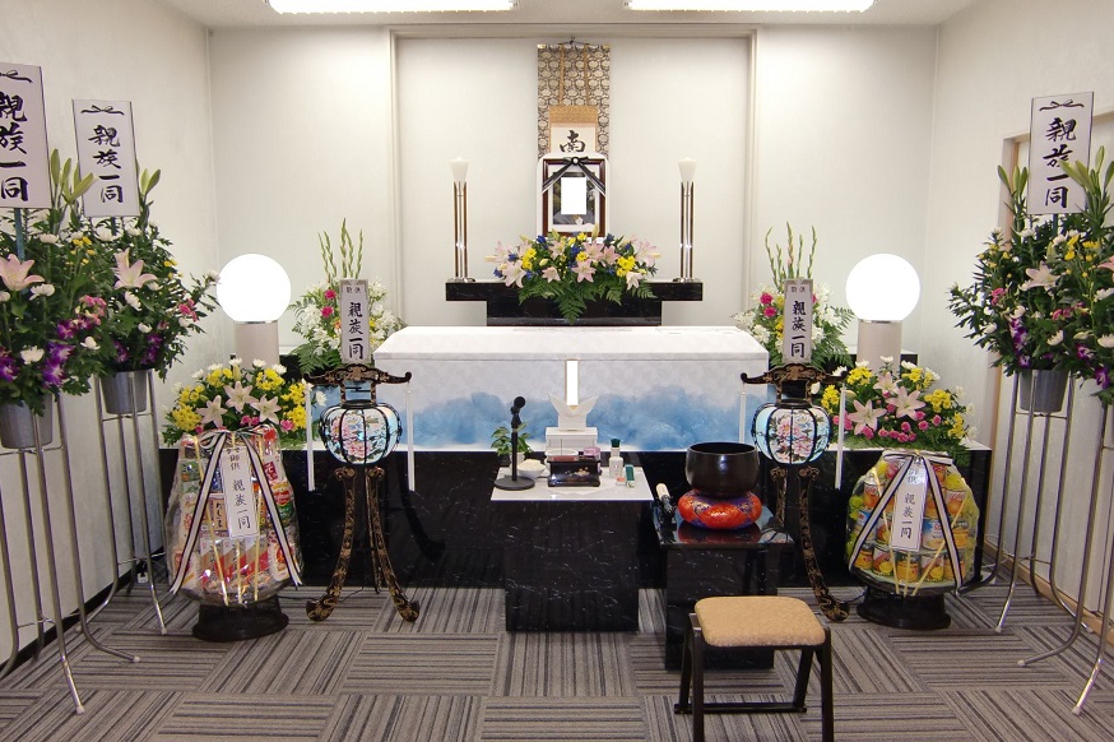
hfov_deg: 61.9
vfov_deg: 43.5
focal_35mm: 30
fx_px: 928
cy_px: 425
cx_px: 568
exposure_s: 1/60
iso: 125
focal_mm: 4.9
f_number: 2.6
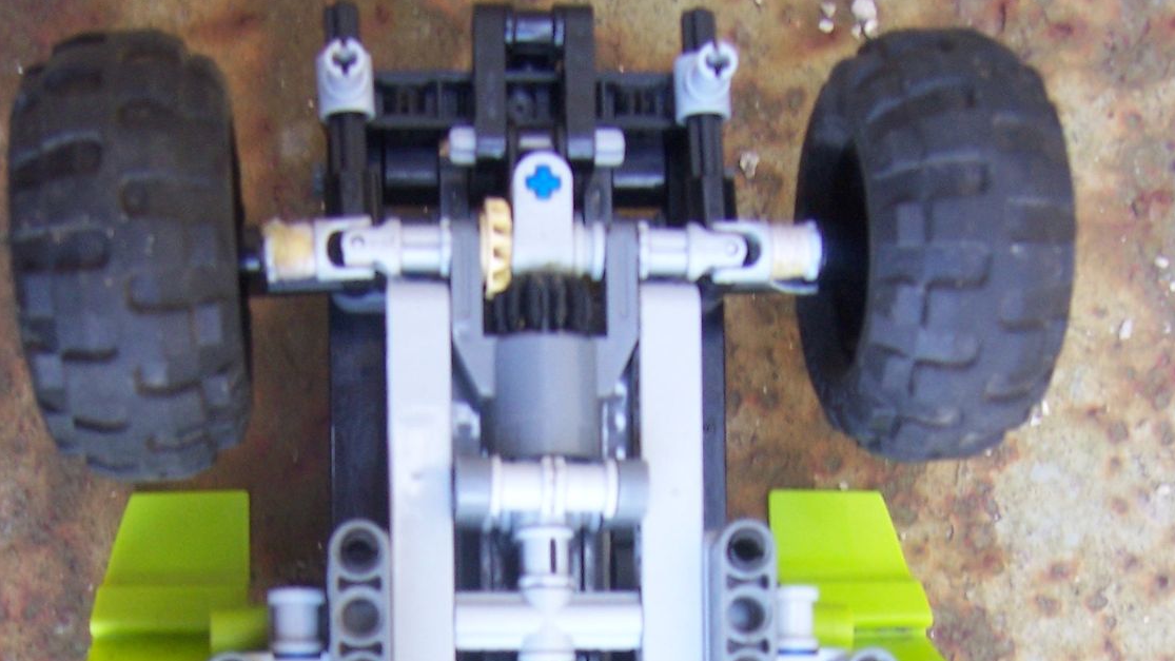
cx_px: 537
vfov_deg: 18.5
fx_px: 1869
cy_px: 876
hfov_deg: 34.9
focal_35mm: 60
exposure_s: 1/30
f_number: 3
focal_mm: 6
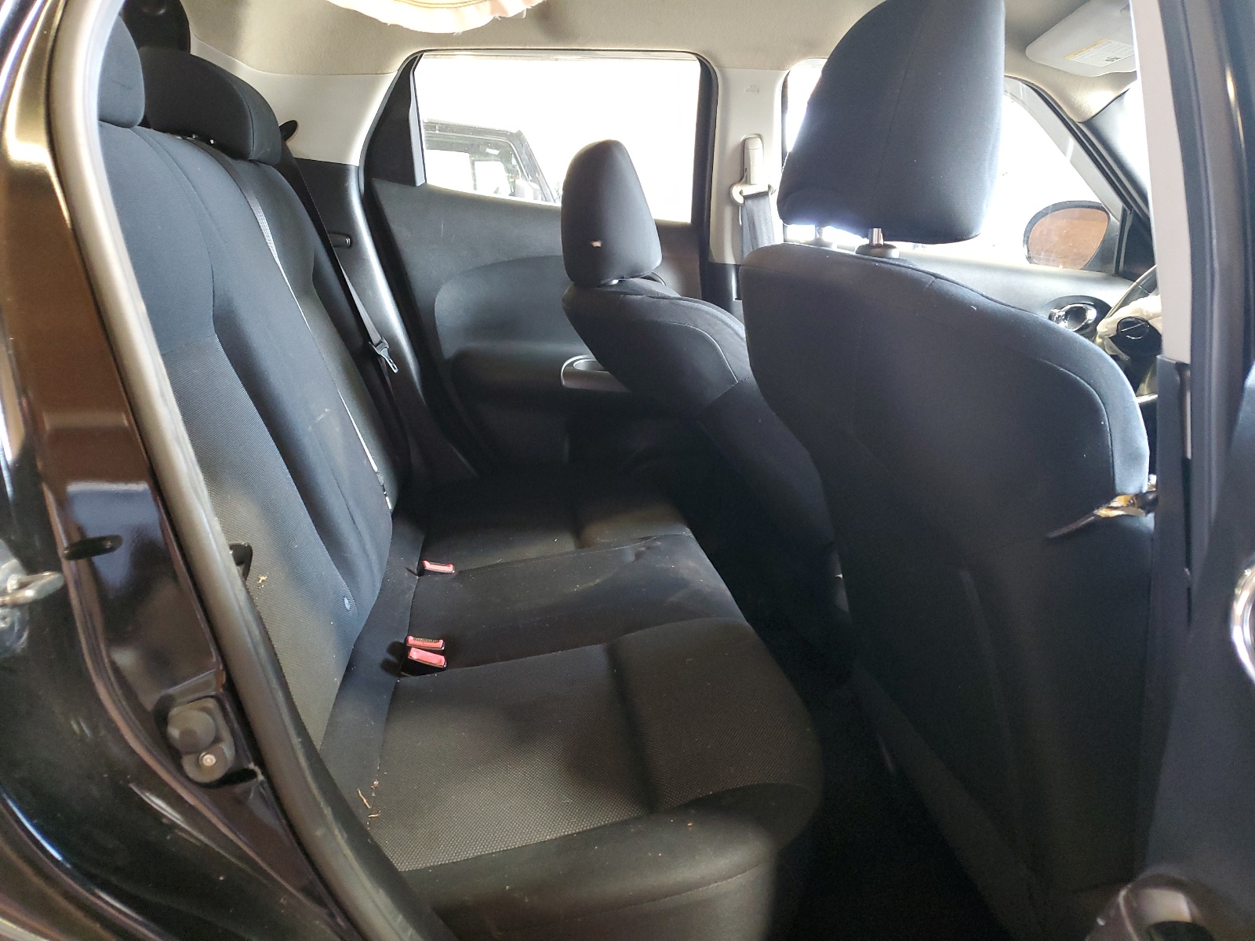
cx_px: 628
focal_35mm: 26
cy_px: 470
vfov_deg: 53.1
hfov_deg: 67.3
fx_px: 943
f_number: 1.5
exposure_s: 1/30
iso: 296
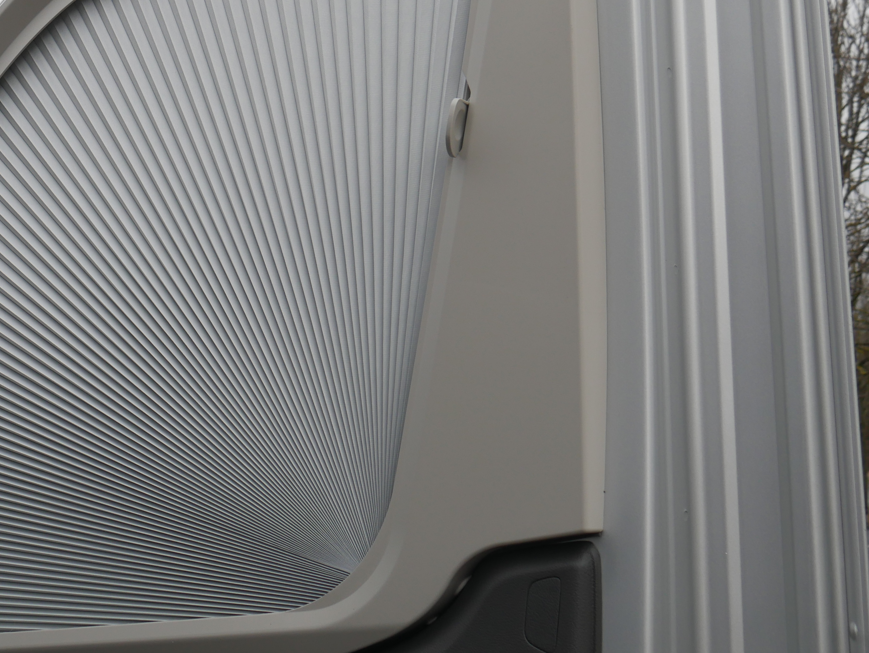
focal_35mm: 51
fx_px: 1281
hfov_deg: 35.8
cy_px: 240
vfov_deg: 28.5
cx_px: 132
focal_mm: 14
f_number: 5
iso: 200
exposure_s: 1/250
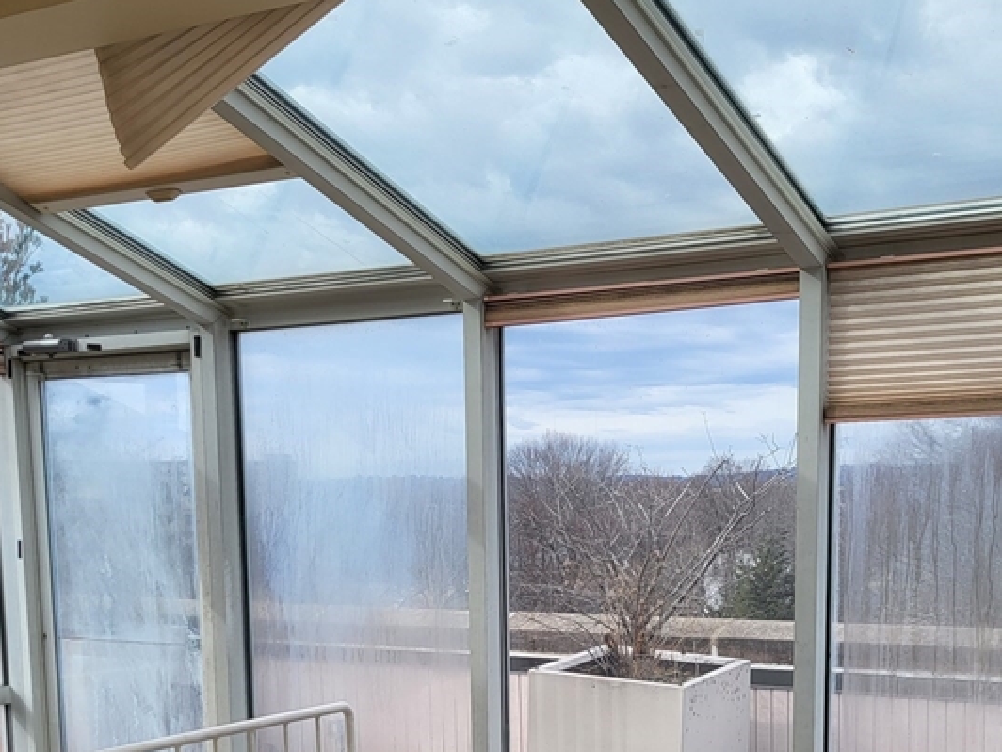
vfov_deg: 27.8
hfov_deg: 38.0
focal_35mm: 50
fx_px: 1447
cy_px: 712
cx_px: 599
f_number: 1.8
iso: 40
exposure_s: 1/880
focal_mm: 5.4
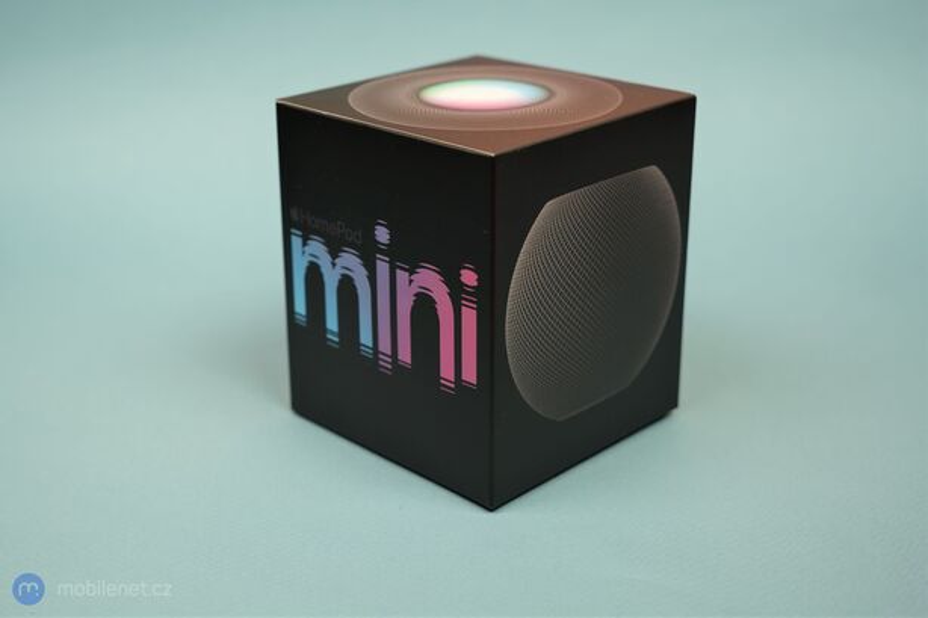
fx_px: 1082
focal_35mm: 42
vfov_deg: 31.9
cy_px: 309
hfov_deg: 46.4
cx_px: 464
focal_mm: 42
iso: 160
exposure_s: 1/80
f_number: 4
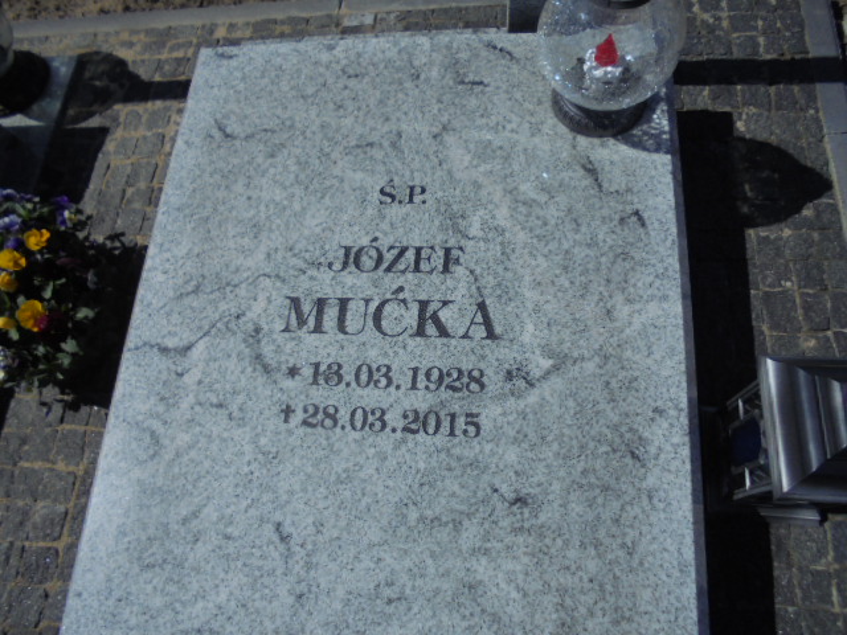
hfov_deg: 67.3
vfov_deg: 53.1
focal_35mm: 26
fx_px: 636
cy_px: 318
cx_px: 424
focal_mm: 4.6
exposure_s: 1/400
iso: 100
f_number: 11.5
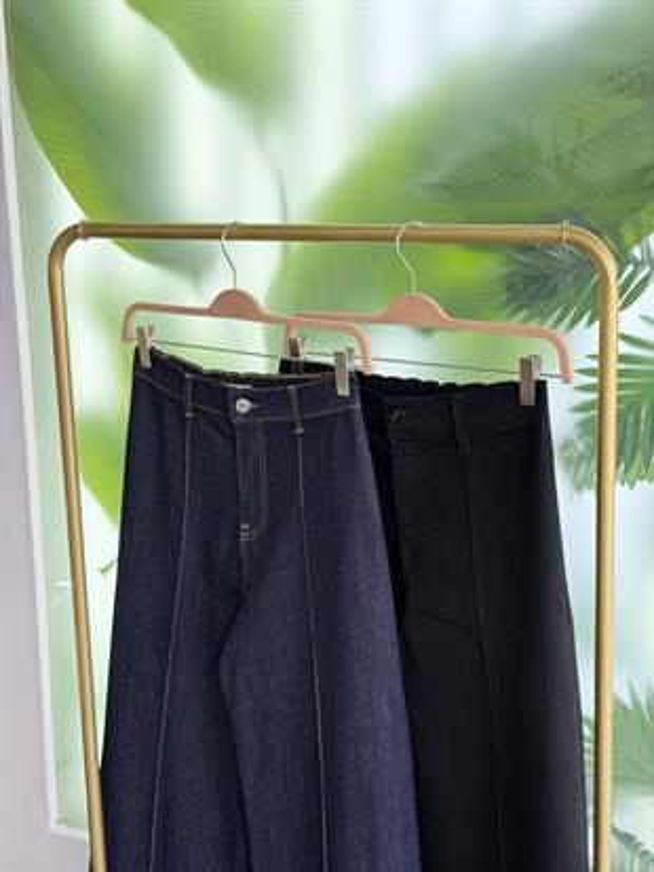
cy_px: 436
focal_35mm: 48
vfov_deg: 39.6
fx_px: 1209
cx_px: 327
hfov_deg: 30.3
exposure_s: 1/128
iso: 50
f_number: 1.78
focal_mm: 6.76
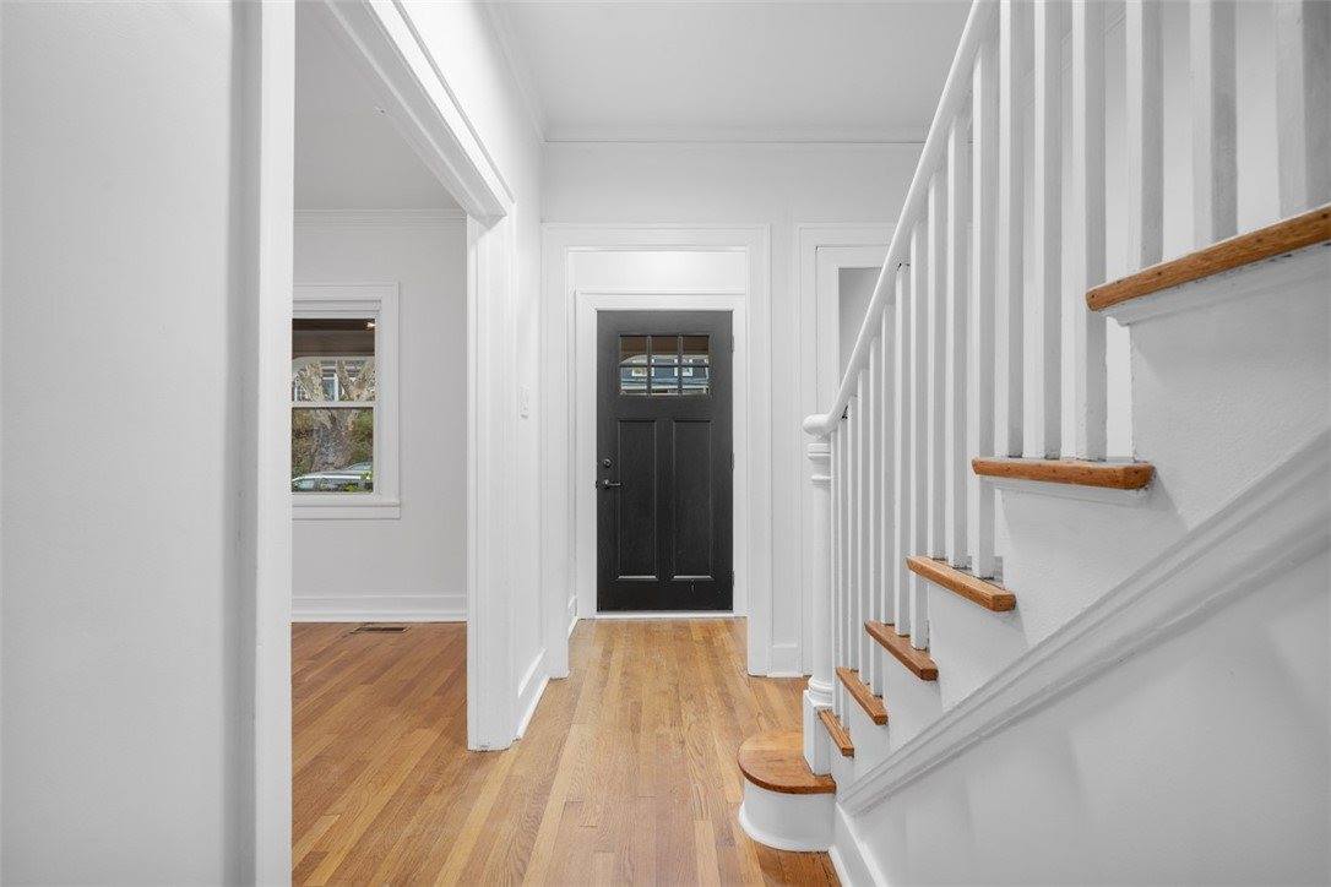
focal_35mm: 17
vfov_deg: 70.4
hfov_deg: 93.3
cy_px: 444
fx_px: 628
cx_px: 666
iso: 400
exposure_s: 1/5
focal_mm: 17
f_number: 8
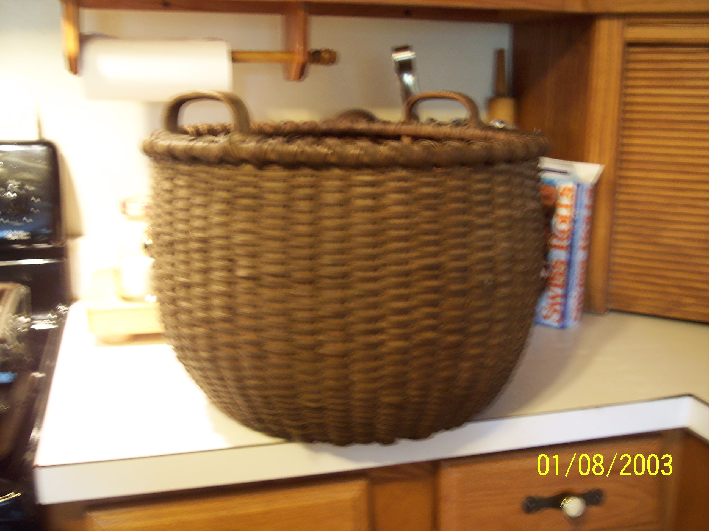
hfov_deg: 49.0
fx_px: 778
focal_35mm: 38
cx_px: 354
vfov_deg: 37.7
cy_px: 266
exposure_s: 1/6
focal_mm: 8
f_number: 2.8
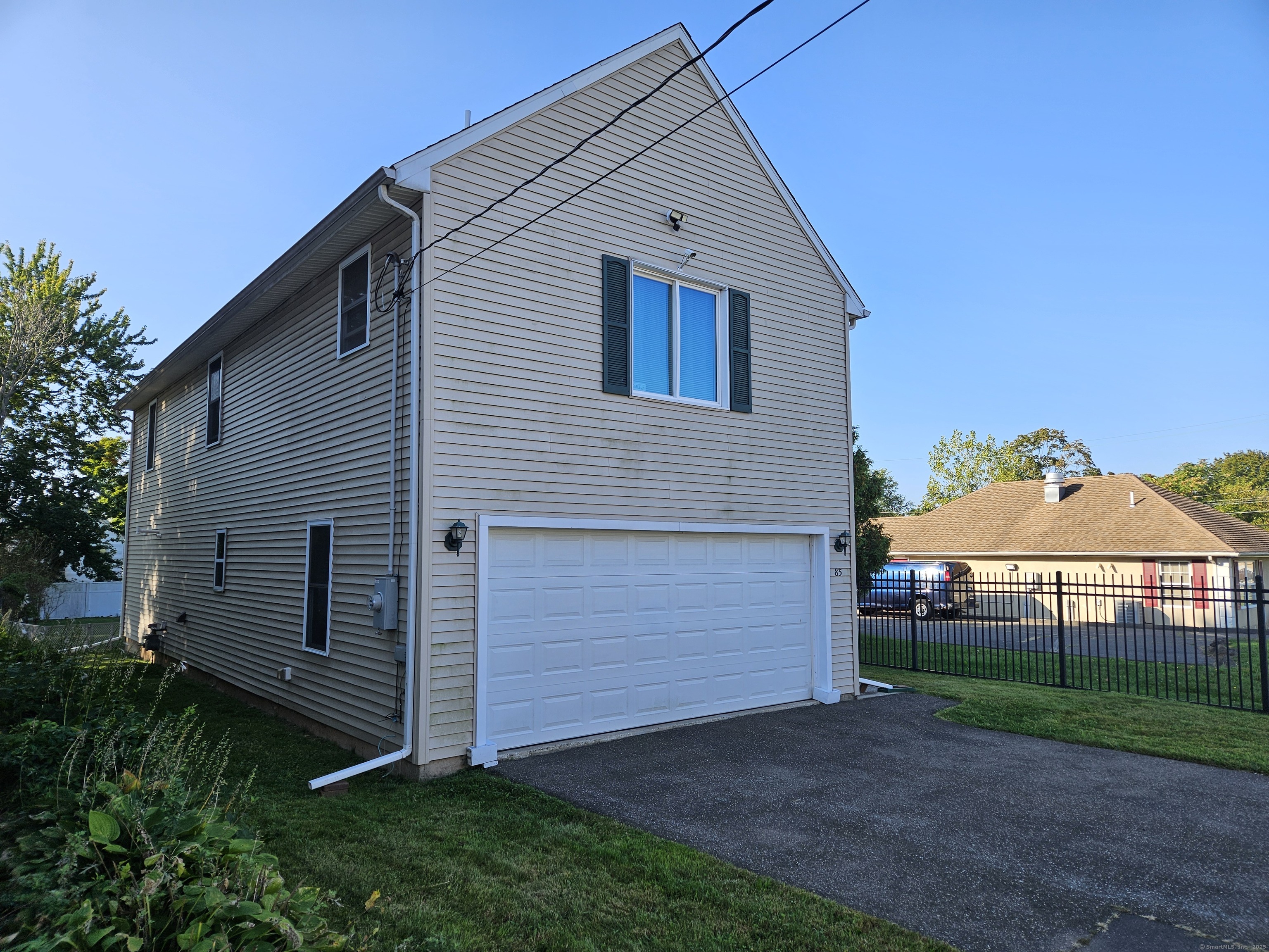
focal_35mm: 23
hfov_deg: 73.9
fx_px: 843
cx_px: 634
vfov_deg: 58.9
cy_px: 476
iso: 25
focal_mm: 5.4
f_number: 1.8
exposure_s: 1/792
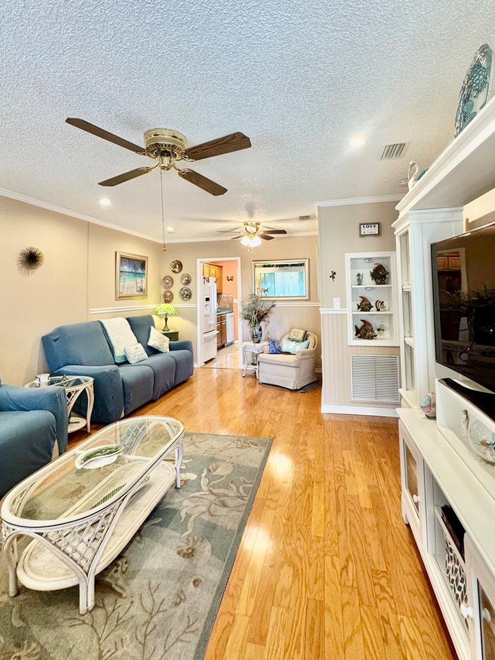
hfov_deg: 74.7
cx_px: 251
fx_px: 324
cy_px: 280
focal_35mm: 17
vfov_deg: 90.4
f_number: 2.2
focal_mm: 2.22
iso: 200
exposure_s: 1/60
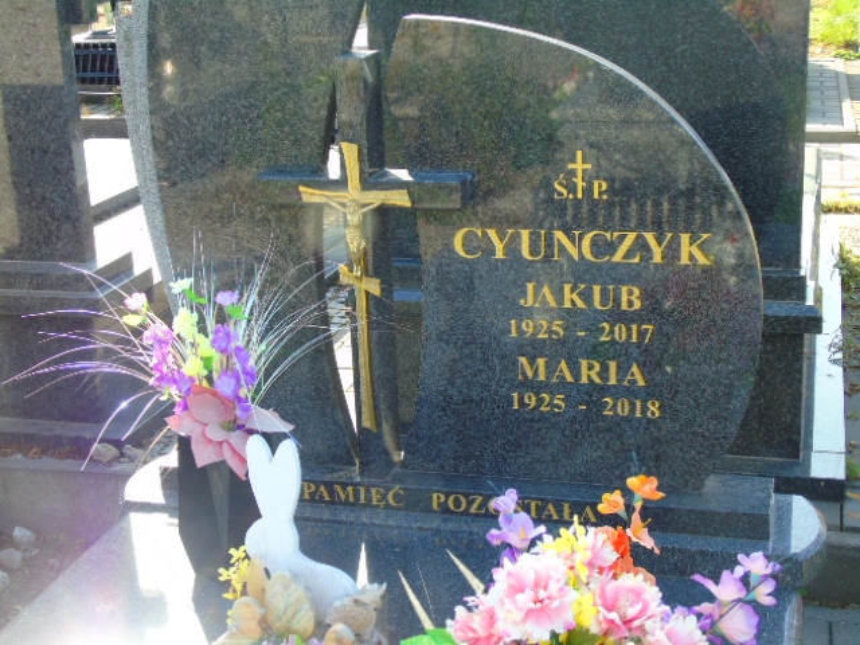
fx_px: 1342
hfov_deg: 35.5
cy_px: 322
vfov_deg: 27.0
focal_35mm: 54
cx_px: 430
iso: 80
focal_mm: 9.6
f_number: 4.3
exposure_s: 1/100
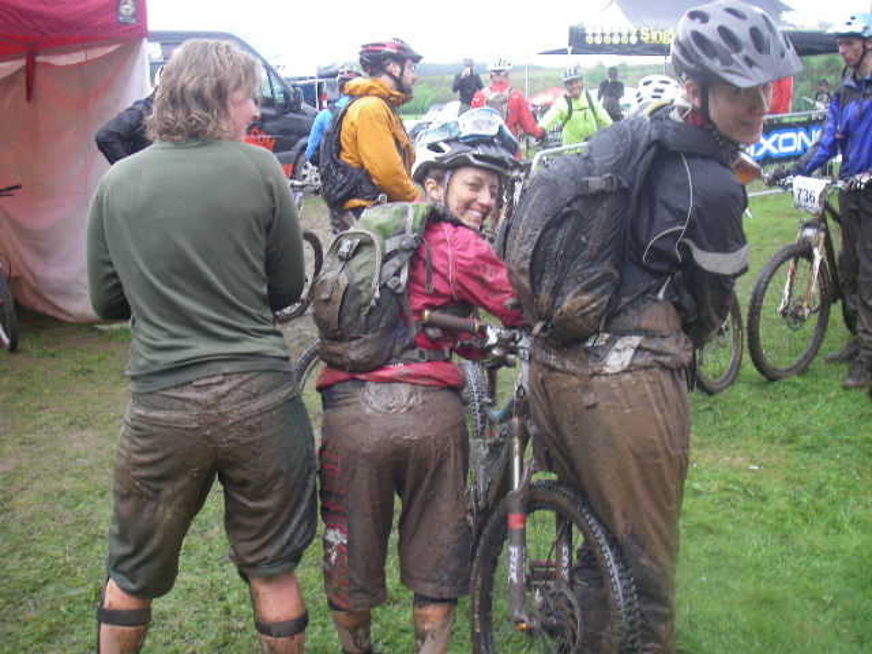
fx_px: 957
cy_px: 327
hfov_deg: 49.0
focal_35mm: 38
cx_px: 436
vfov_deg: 37.7
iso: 64
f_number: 3.3
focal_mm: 6.3
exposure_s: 1/50
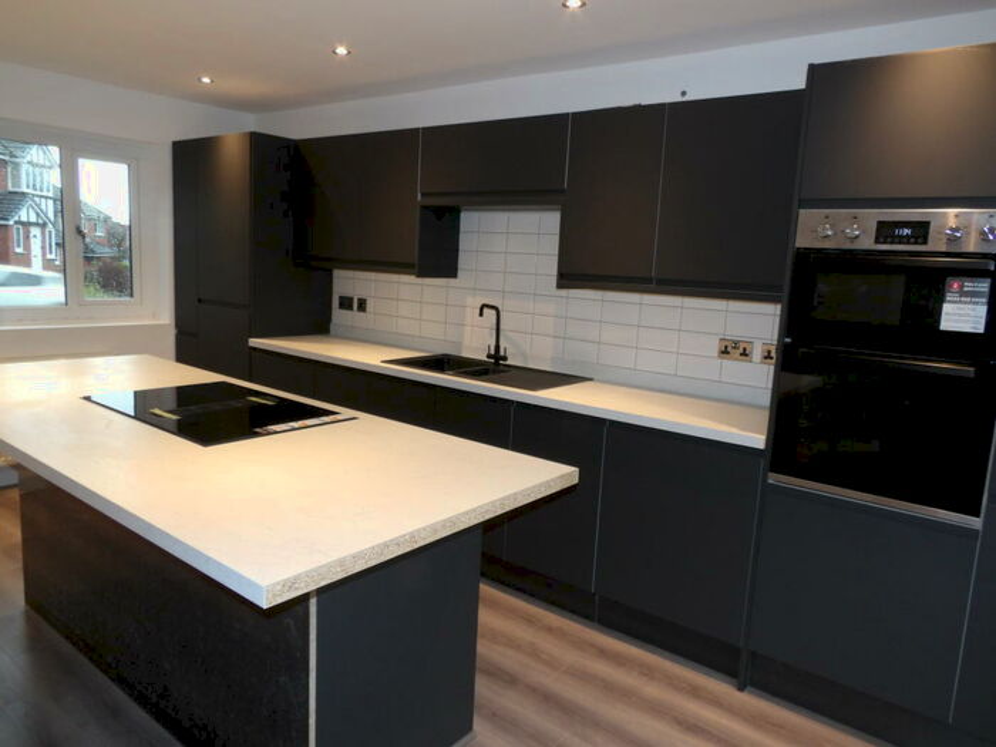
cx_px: 498
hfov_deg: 71.6
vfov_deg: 56.8
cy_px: 374
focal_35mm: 24
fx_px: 691
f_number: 4.1
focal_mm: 4.3
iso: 200
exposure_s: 1/15
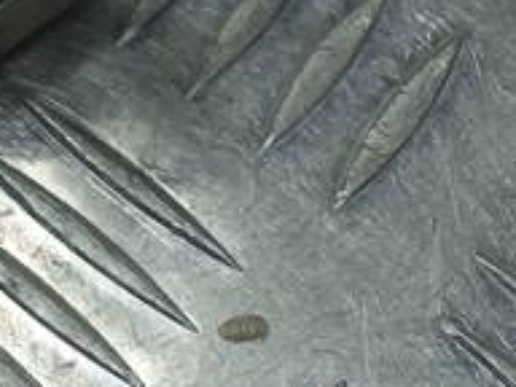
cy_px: -312
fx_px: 1983
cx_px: -642
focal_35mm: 133
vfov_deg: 10.5
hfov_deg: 12.3
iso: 25
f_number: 1.8
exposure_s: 1/100
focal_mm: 4.6
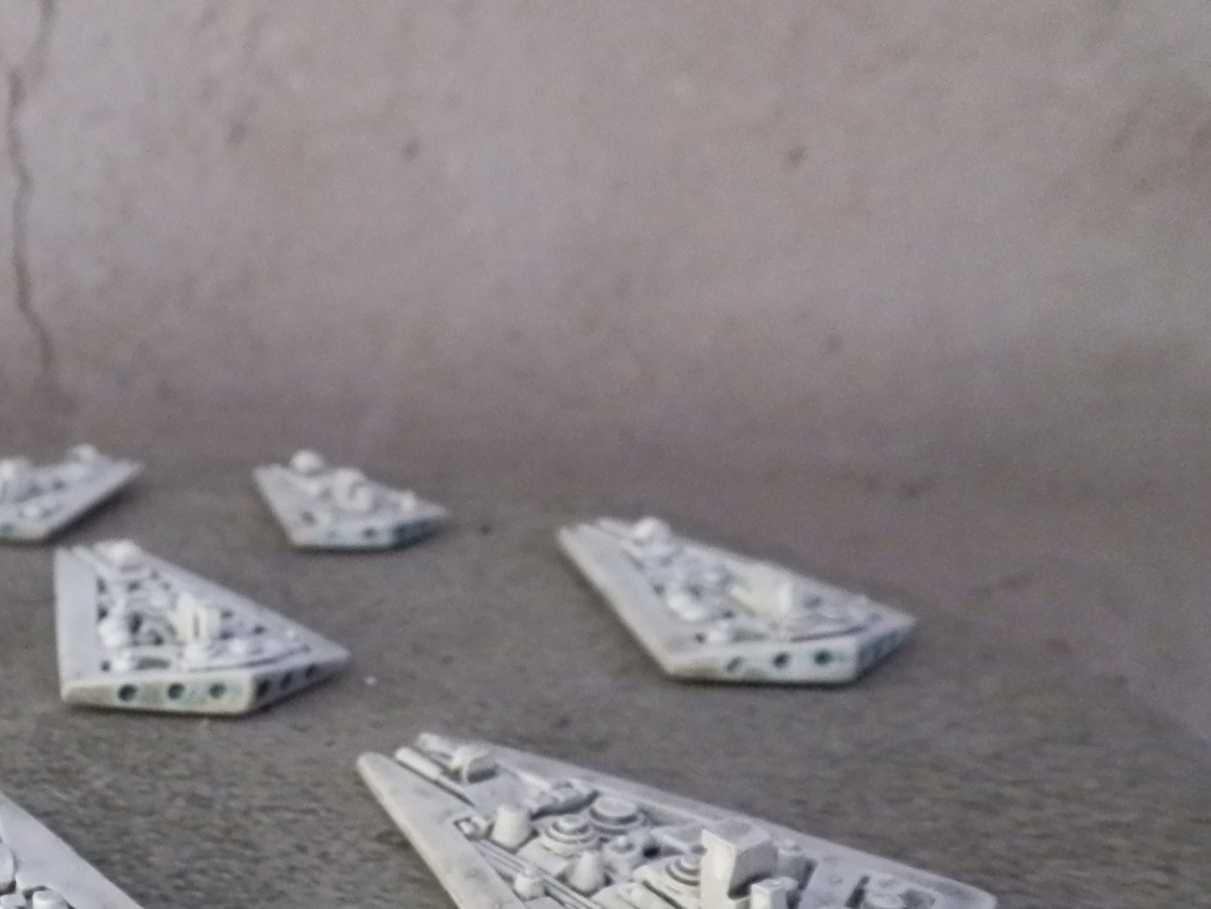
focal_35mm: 53
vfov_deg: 26.9
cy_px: 747
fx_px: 1854
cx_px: 116
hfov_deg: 34.1
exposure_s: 1/200
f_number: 3.1
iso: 400
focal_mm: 5
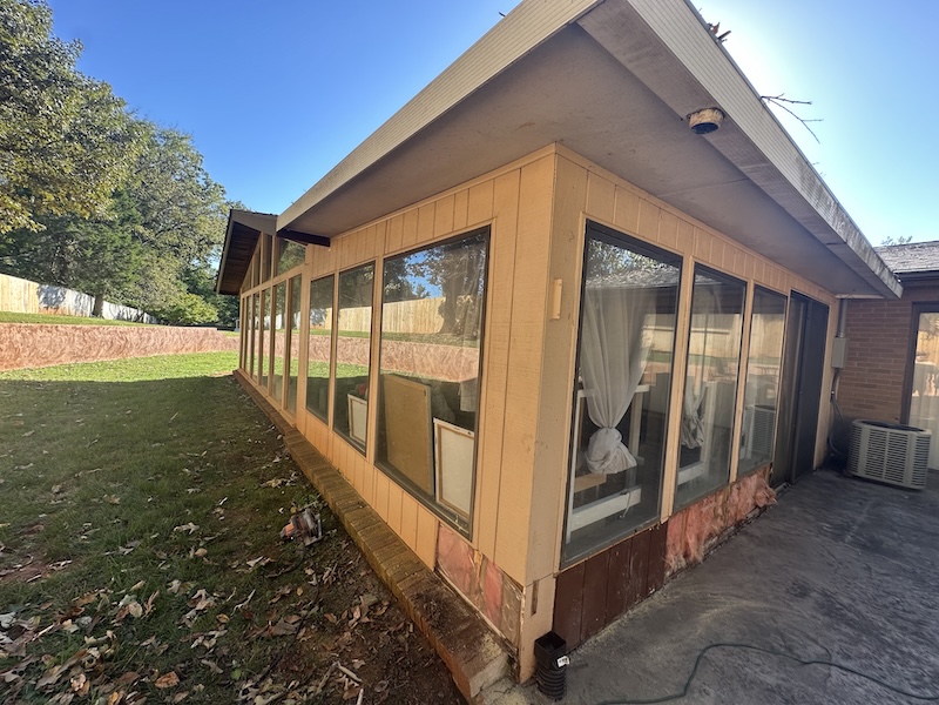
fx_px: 380
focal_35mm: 14
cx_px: 470
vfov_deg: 85.7
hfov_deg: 102.1
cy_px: 352
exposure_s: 1/195
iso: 40
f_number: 2.2
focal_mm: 2.22
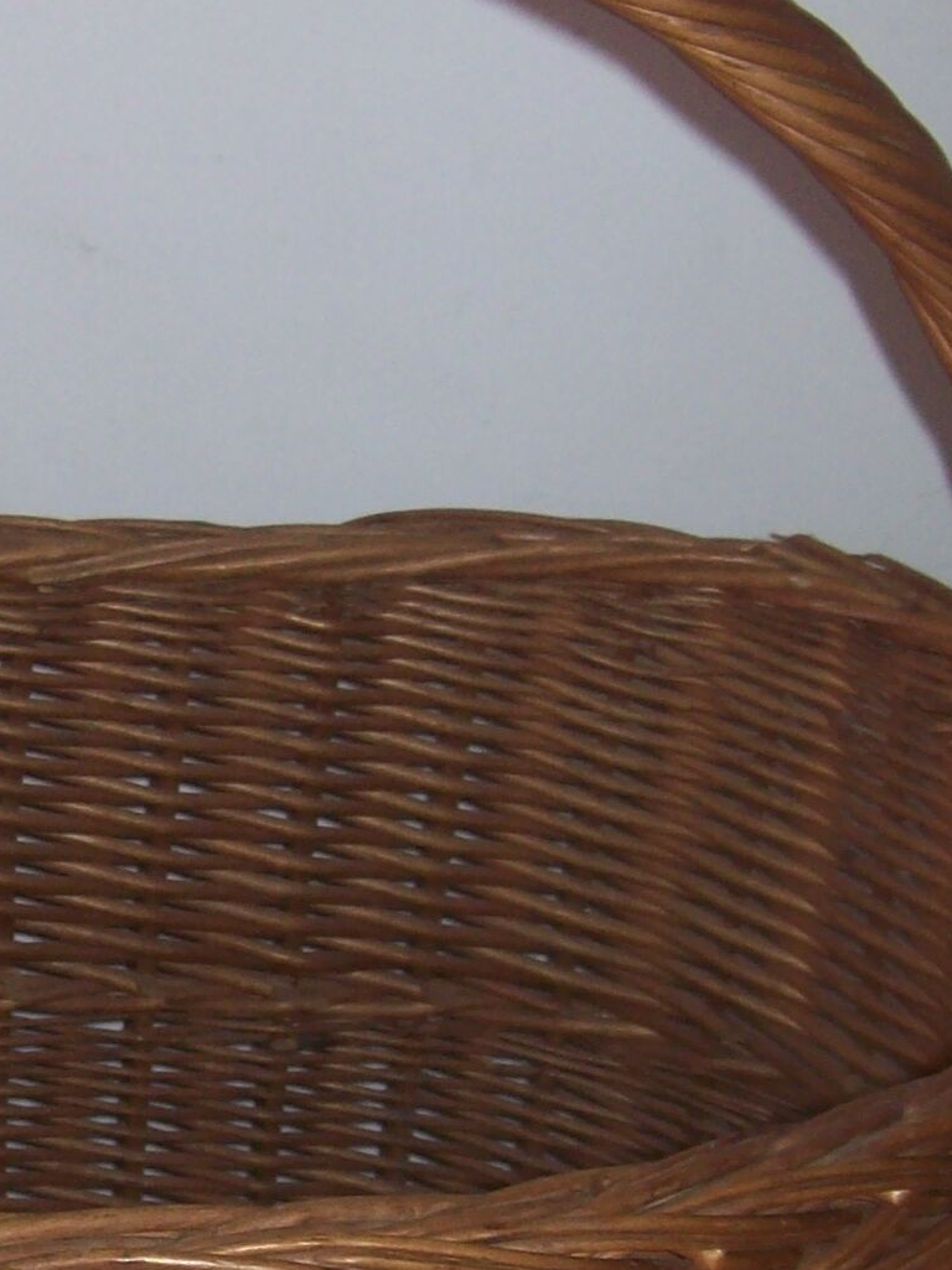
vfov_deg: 19.6
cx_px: -21
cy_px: 845
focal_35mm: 100
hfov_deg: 14.5
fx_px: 3669
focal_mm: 6
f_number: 2.7
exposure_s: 1/64
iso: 80
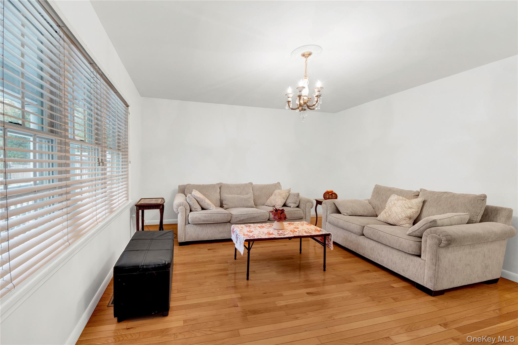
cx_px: 259
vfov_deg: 90.0
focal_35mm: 12
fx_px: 173
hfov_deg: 112.6
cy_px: 172
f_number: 8
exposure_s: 4
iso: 100
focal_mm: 8
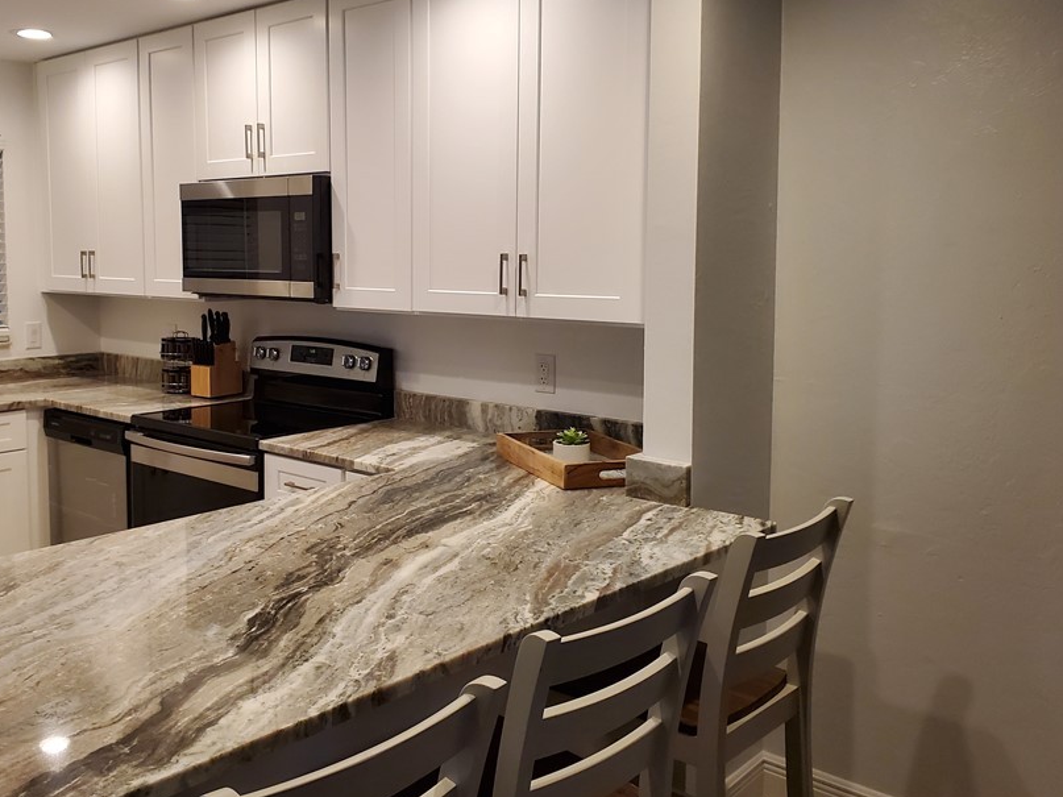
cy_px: 328
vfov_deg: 42.8
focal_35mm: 33
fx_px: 1013
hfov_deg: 54.9
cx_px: 412
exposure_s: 1/120
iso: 320
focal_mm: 4.3
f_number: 2.4
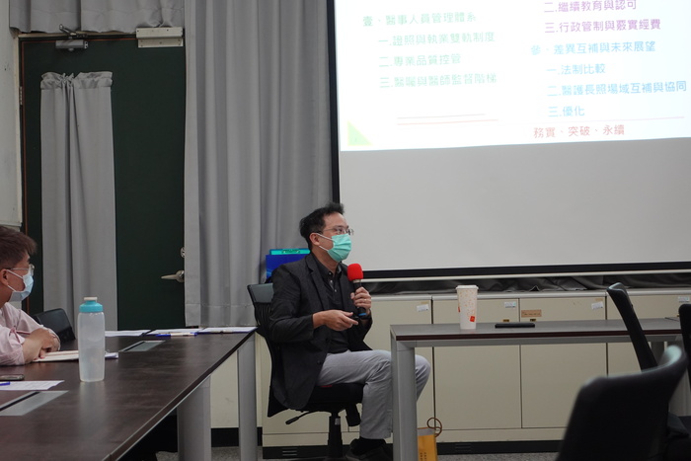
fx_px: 1344
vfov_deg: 19.5
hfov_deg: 28.8
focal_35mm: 70
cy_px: 230
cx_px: 346
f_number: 2.8
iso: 400
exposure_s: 1/80
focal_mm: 25.7
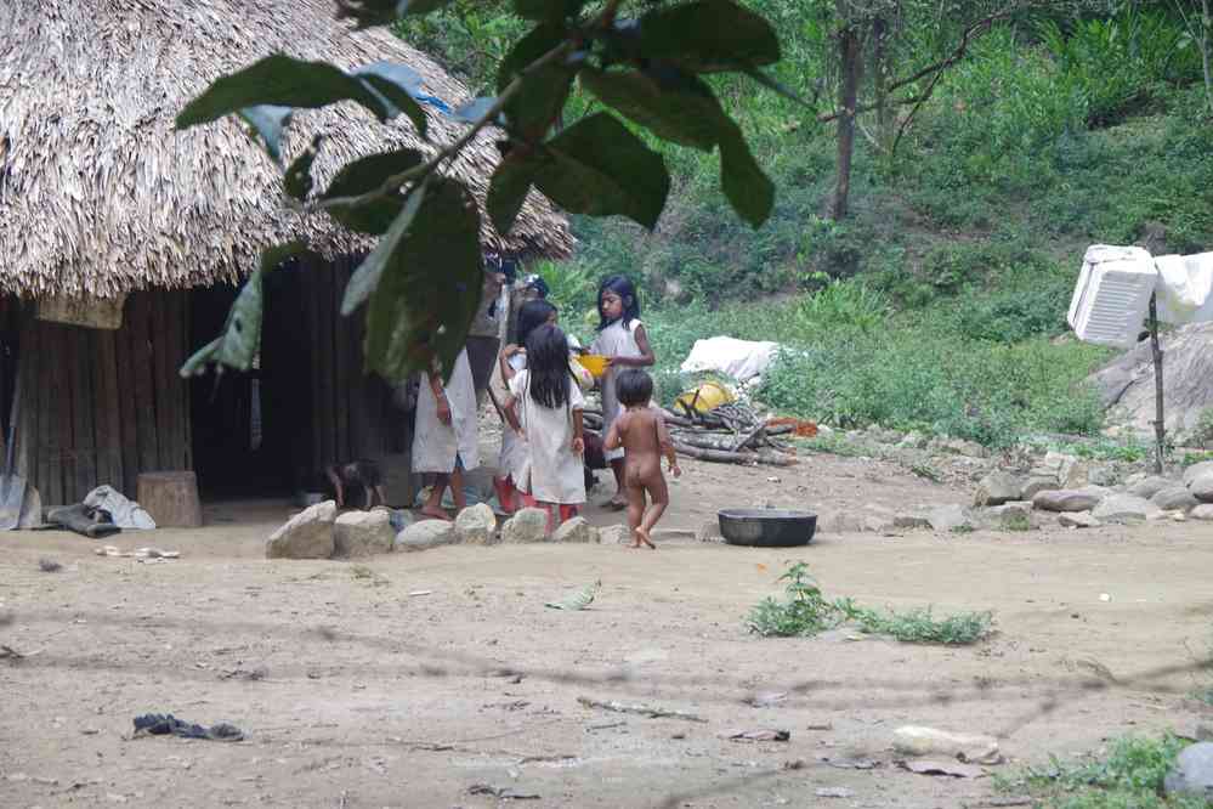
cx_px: 606
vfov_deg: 10.8
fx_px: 4296
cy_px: 404
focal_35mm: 128
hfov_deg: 16.1
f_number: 8
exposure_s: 1/125
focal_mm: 85
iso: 800
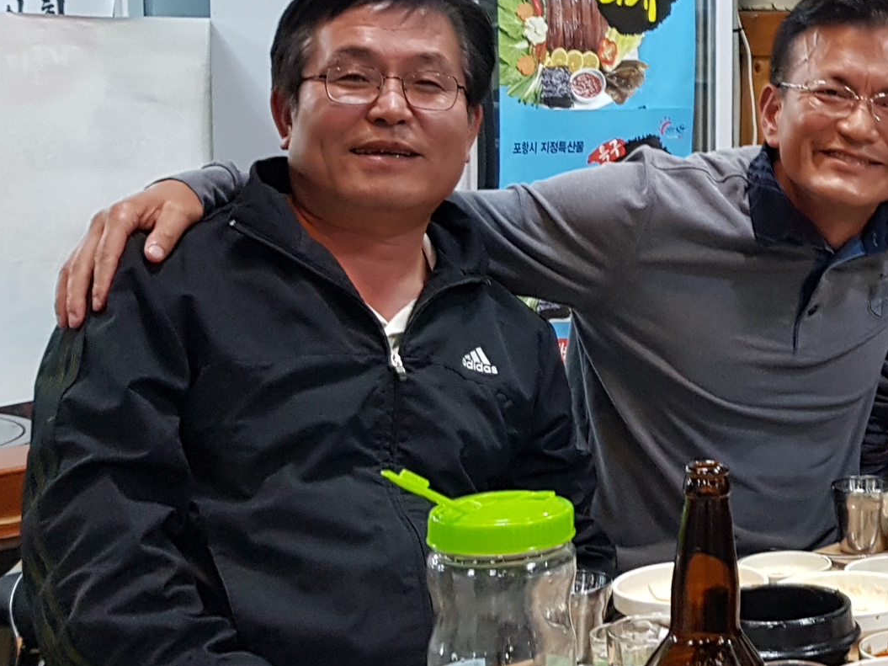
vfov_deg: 20.7
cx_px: 1073
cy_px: 240
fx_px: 1821
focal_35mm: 71
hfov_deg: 24.7
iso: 160
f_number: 1.7
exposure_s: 1/40
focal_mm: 4.2
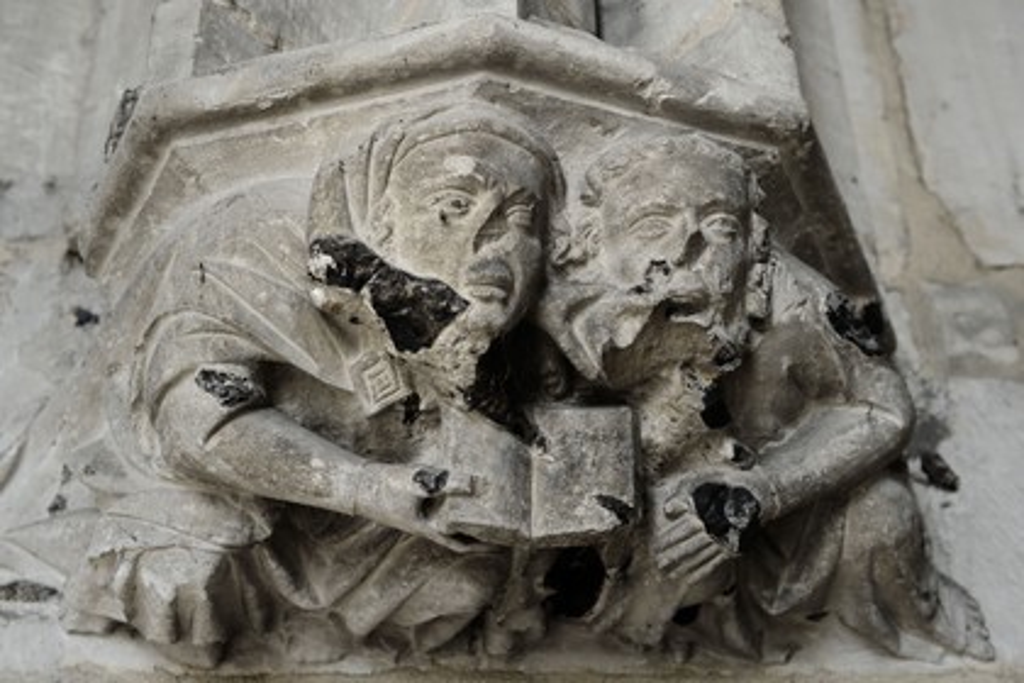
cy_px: 342
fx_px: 1365
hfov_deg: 41.1
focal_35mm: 48
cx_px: 512
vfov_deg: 28.1
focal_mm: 48
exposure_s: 1/30
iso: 800
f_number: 3.5
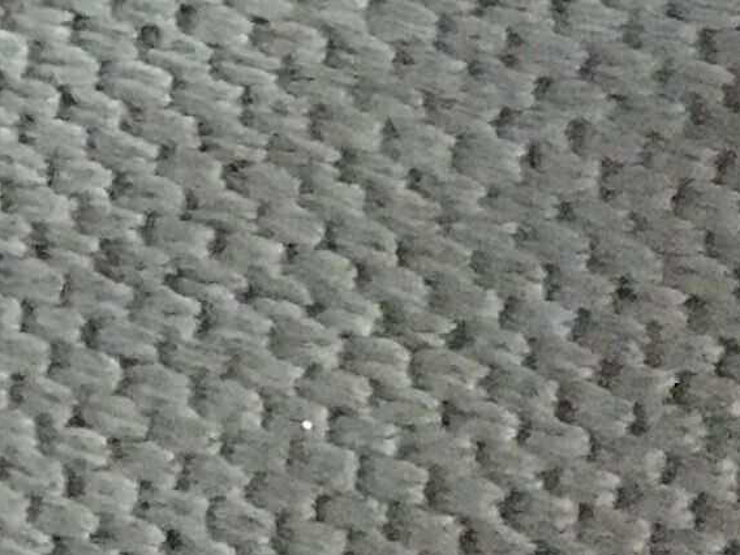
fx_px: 4404
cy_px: -1157
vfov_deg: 6.5
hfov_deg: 7.6
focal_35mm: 206
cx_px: -1879
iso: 500
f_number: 2.2
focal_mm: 4.15
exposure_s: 1/17
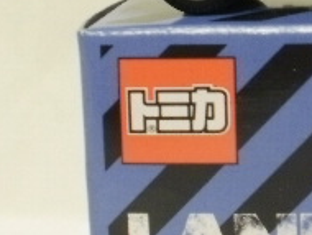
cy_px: 44
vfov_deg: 10.0
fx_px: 1336
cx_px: 384
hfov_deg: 13.0
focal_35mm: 148
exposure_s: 1/6
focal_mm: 7.7
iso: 125
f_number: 4
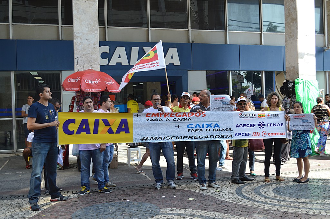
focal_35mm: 39
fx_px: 357
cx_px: 165
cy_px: 110
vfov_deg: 34.2
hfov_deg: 49.6
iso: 125
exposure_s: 1/125
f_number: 5.6
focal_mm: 26
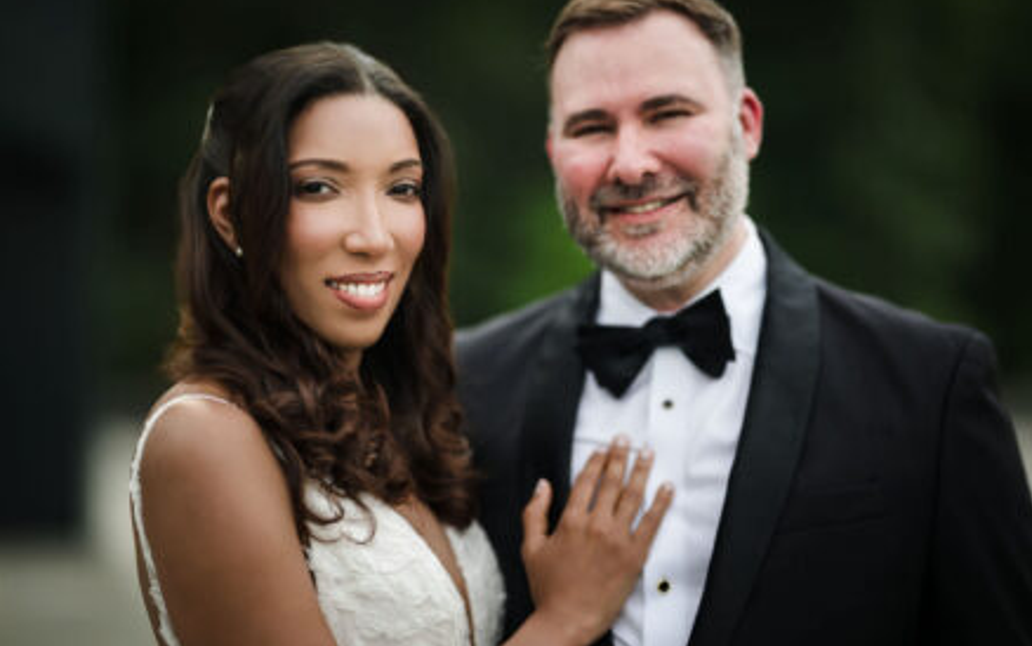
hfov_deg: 23.8
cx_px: 516
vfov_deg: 15.0
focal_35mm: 87
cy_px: 315
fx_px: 2448
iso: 64
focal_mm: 85
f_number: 1.2
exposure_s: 1/4000
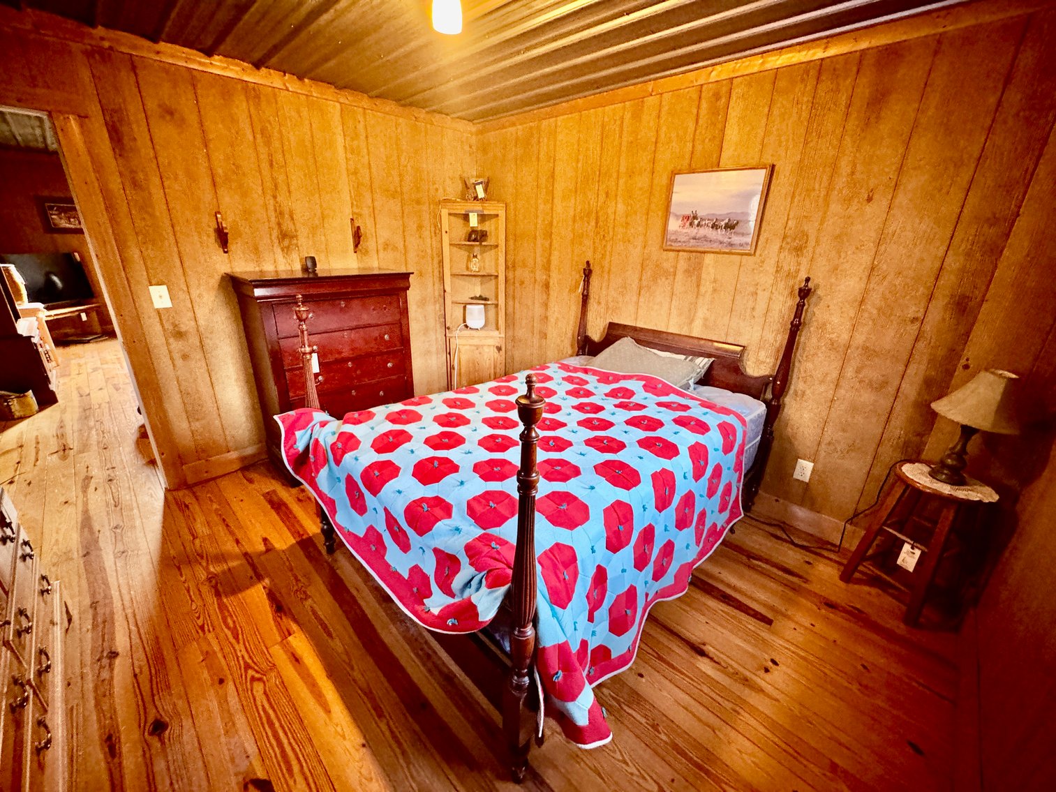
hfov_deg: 102.1
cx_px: 528
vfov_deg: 85.7
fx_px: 427
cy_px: 396
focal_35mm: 14
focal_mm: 2.22
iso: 800
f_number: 2.2
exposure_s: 1/60
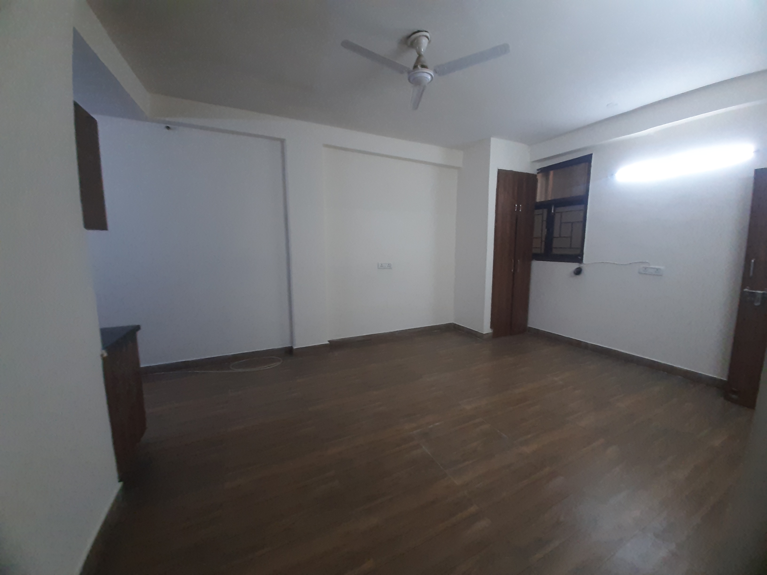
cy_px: 288
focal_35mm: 13
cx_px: 384
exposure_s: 1/33
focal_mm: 1.42
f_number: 2.2
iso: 200
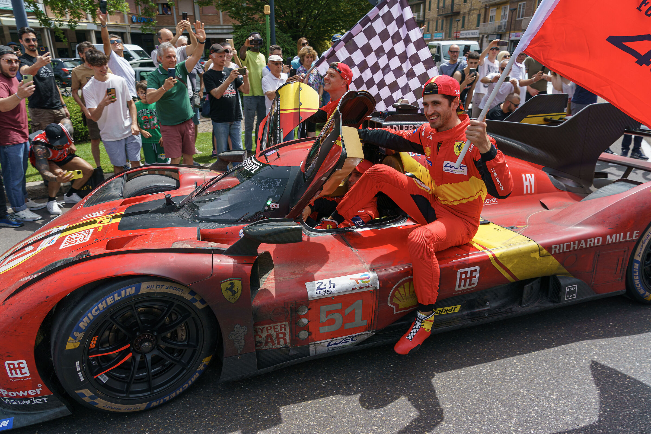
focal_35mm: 24
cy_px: 217
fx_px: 434
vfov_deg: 53.1
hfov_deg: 73.7
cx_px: 326
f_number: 6.3
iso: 200
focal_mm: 24
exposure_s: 1/400
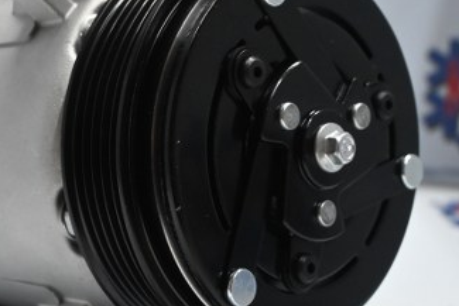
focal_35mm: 92
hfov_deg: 22.0
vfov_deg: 14.8
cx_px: 144
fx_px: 1176
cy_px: 143
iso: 1400
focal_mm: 25
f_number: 4.2
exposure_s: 1/125
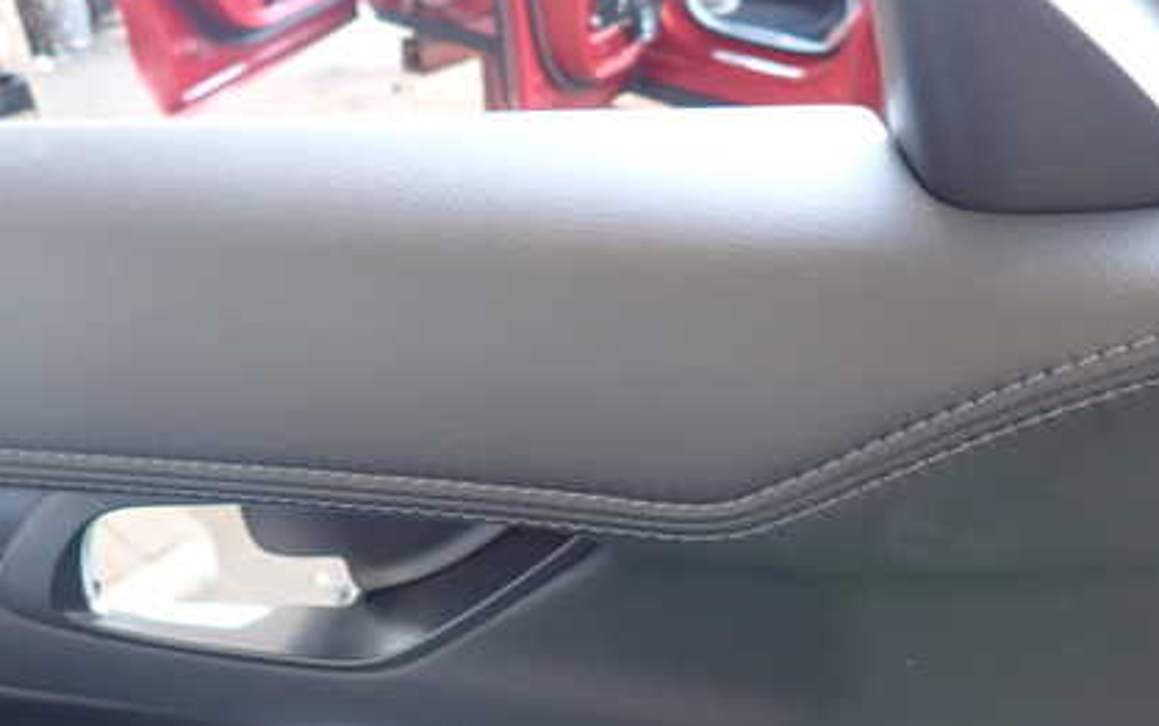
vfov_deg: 33.5
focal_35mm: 38
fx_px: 1201
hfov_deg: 51.5
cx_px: 607
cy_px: 435
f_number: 2
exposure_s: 1/30
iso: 400
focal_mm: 4.5
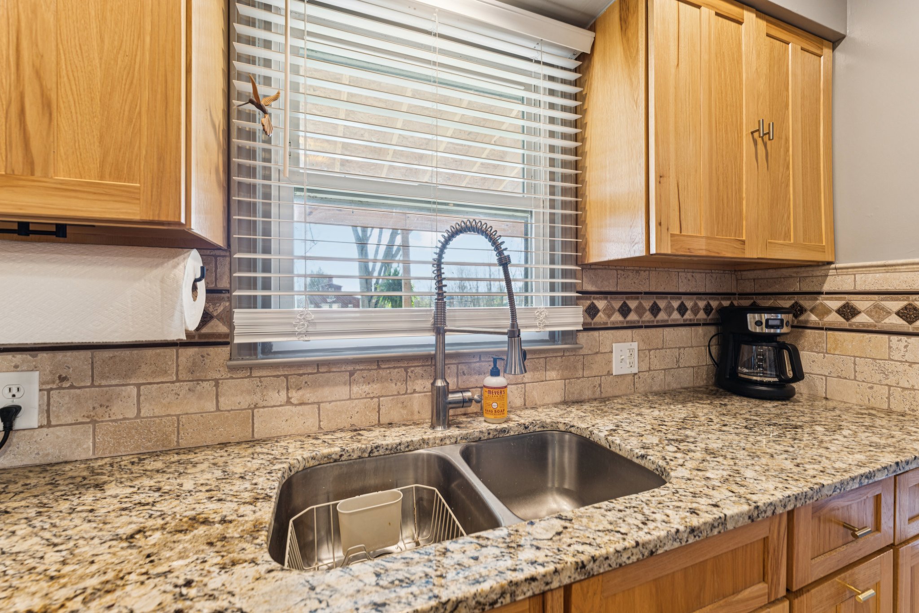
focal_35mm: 14
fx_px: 357
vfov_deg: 81.2
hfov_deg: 104.3
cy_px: 306
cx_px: 460
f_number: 5.6
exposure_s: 1/20
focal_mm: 14
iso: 200
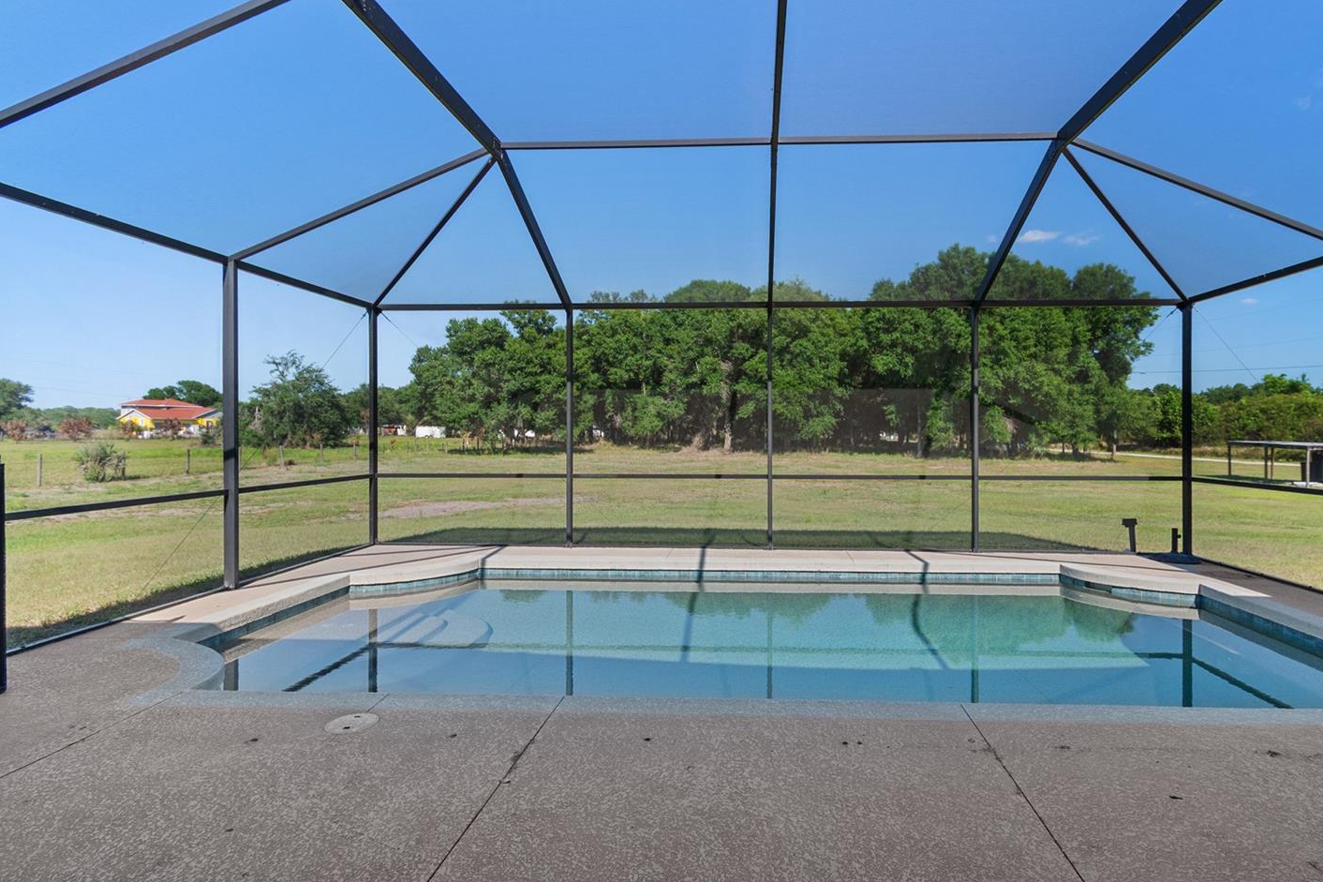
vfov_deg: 70.4
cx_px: 736
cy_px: 433
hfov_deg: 92.9
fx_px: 625
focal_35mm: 17
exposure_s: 1/30
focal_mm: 10
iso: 100
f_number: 7.1
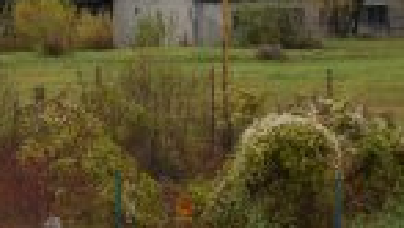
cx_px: 113
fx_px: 2520
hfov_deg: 9.2
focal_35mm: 235
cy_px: -247
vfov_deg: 5.1
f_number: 5
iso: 200
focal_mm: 40
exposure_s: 1/100
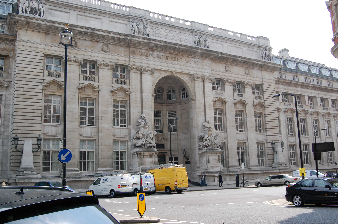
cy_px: 112
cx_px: 169
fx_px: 324
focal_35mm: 34
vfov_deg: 38.3
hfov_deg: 55.1
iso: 1600
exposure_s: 1/1000
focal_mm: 23
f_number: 10
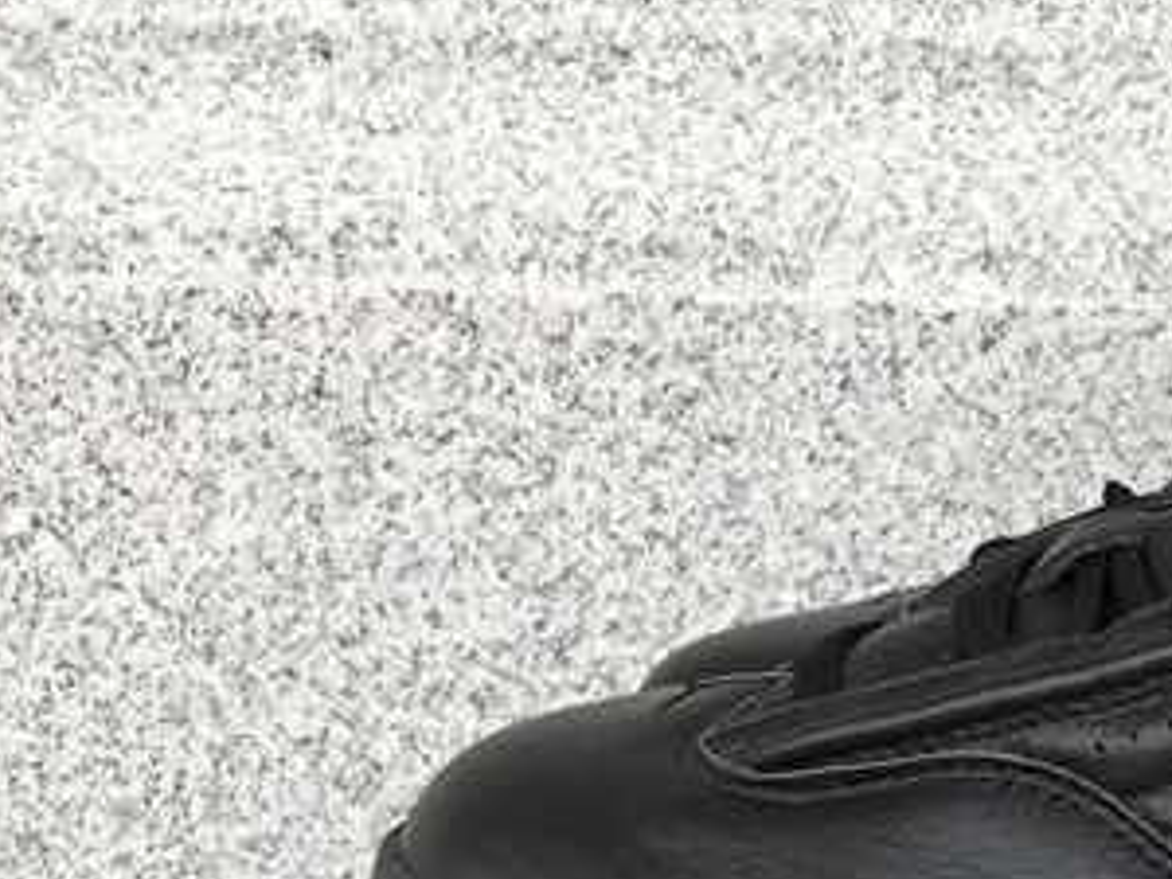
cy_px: 1041
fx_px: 3149
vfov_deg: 15.3
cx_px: 1520
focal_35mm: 93
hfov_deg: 19.5
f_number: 2.4
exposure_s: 1/204
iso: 25
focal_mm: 3.3
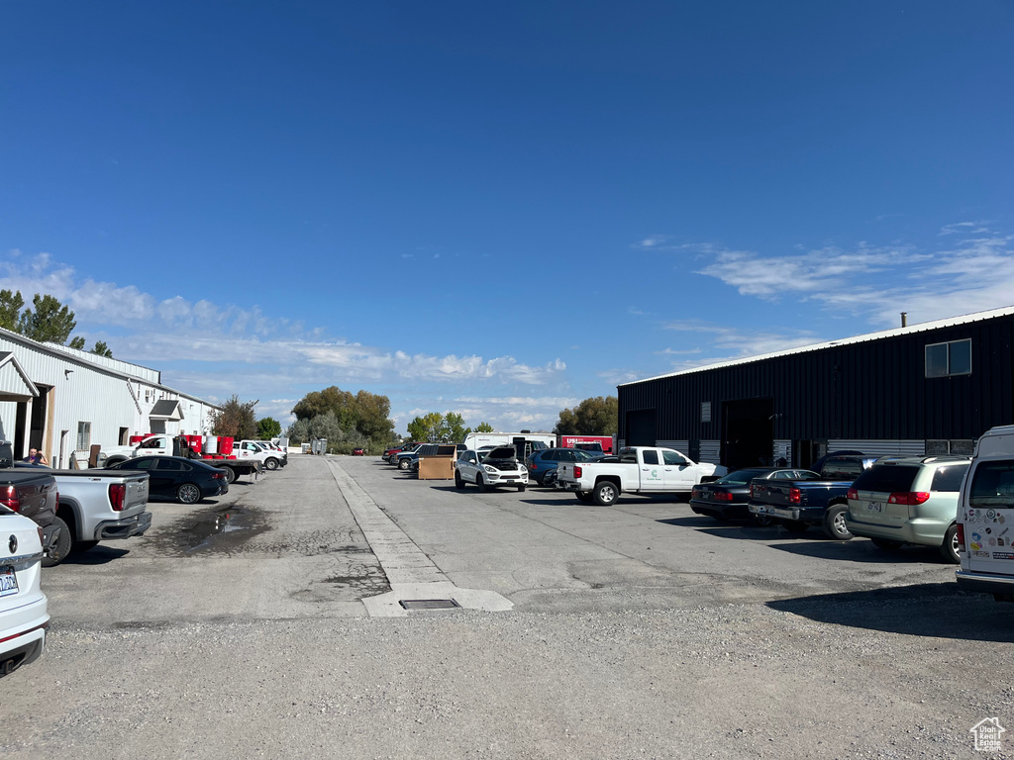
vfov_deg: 53.1
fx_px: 762
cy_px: 380
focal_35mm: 26
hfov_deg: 67.3
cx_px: 507
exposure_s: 1/5076
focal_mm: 5.1
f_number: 1.6
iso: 50
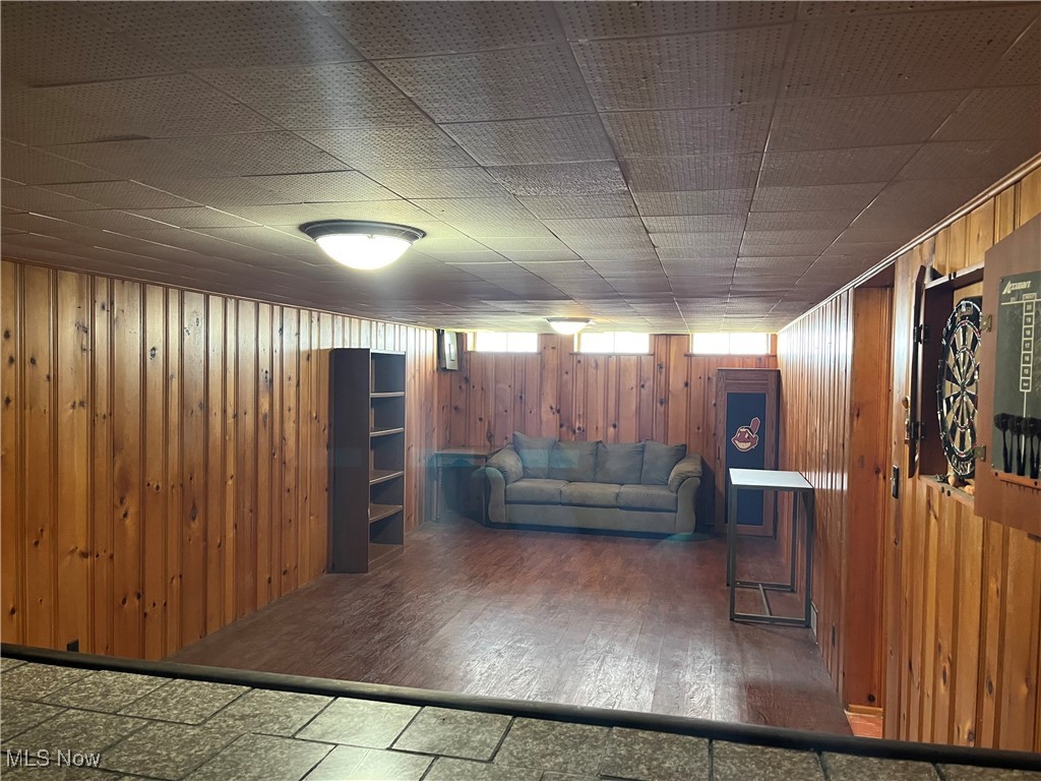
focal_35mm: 26
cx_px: 520
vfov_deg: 53.1
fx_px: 782
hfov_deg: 67.3
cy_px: 390
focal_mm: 5.1
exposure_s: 1/40
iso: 400
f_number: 1.6
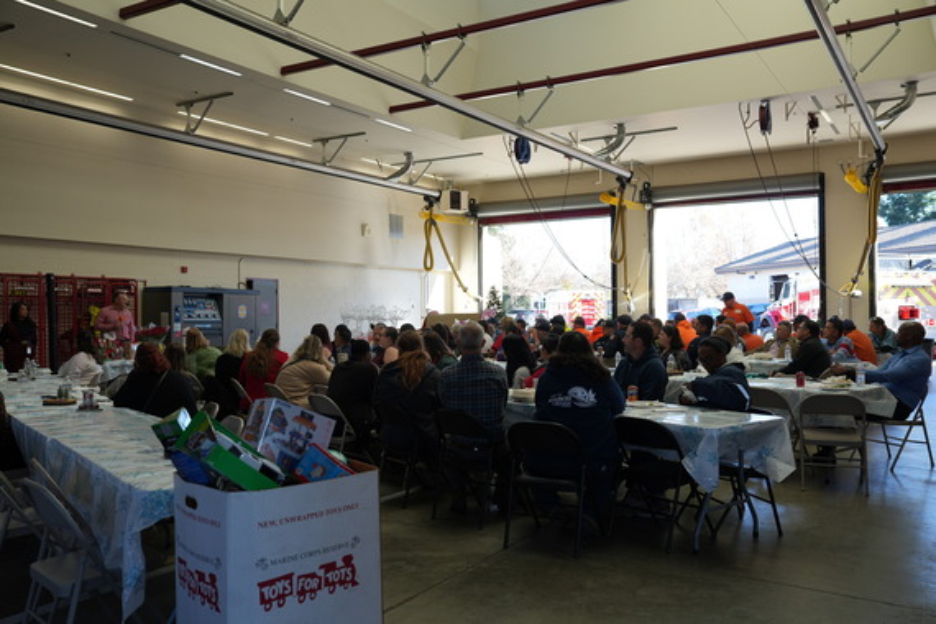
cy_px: 312
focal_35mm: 31
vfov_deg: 42.3
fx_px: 806
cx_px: 468
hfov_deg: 60.3
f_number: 4
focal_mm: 31
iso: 100
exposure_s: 1/60
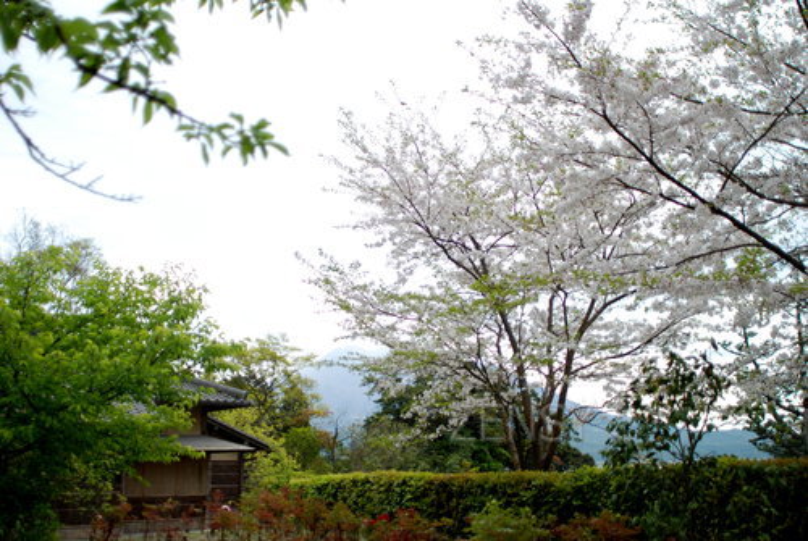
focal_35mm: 36
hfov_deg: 53.1
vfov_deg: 37.0
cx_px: 404
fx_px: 809
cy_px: 270
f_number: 1.8
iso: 160
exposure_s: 1/500
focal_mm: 24
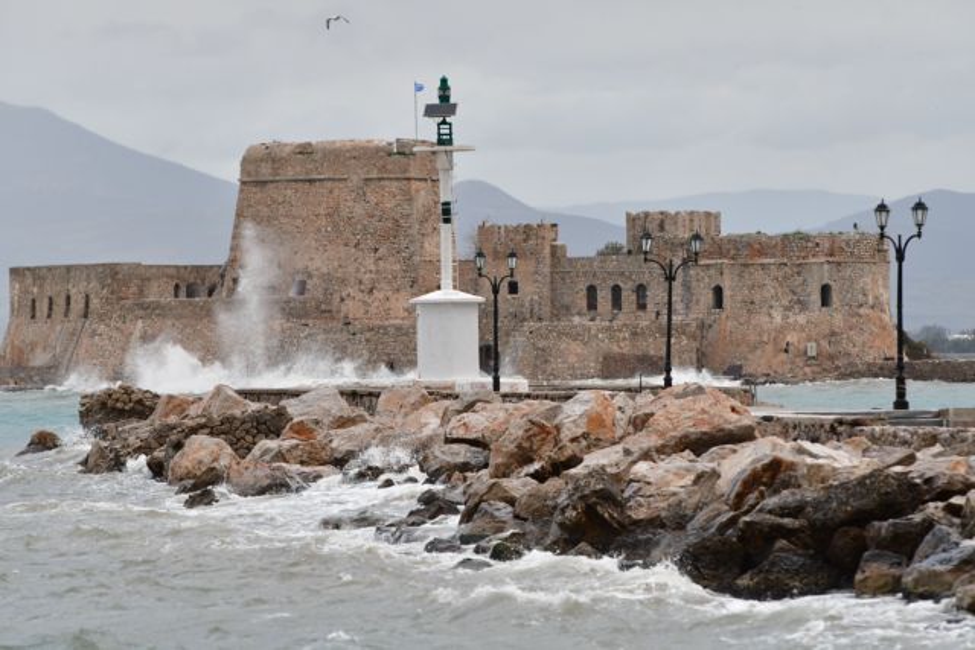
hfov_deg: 8.3
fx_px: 6704
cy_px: 325
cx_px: 488
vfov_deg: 5.6
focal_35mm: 248
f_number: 5
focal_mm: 165
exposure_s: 1/250
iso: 1600
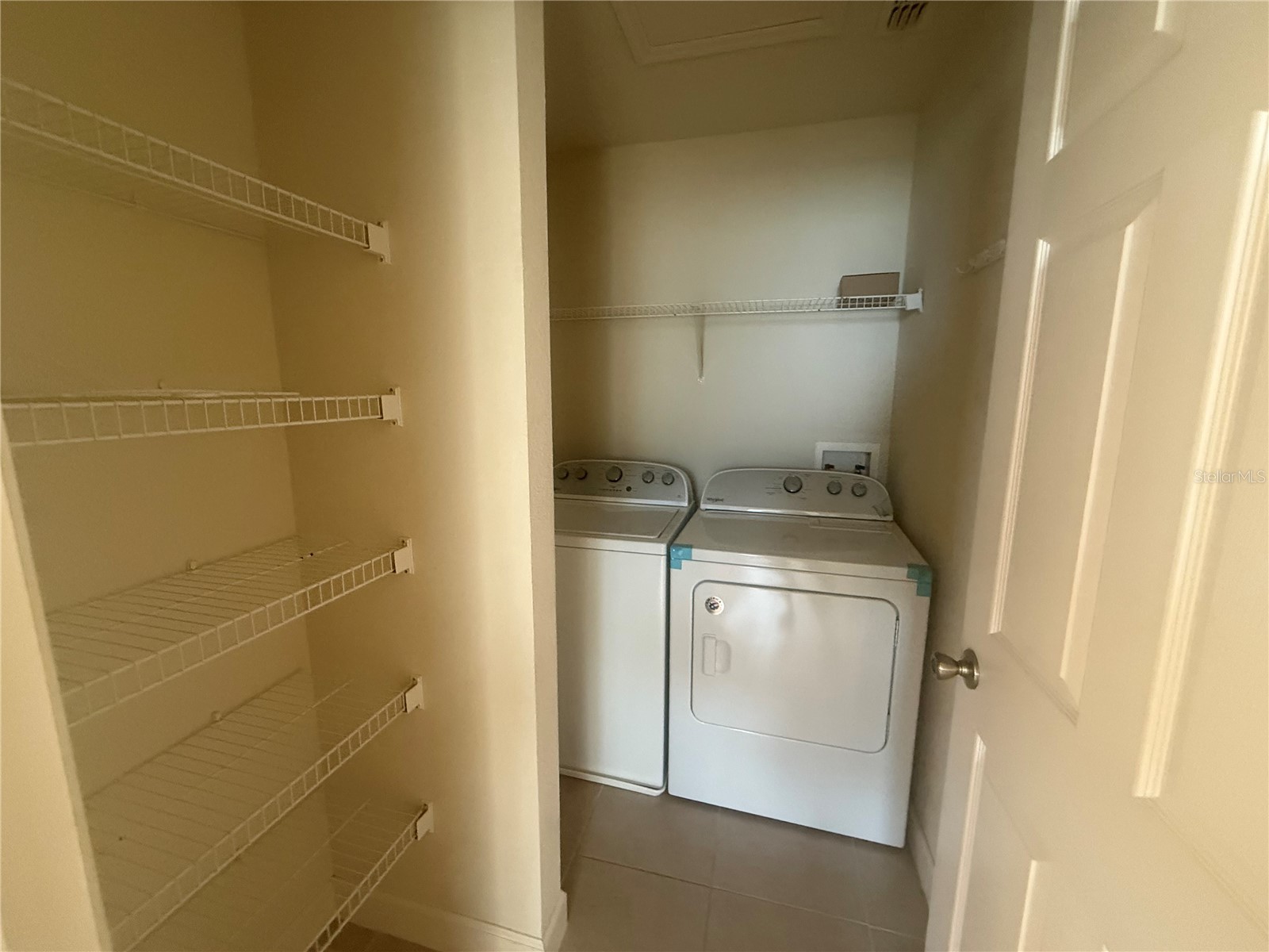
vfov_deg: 85.7
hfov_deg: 102.1
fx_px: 513
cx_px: 634
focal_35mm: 14
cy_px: 476
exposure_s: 1/60
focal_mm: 2.22
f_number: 2.2
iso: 640
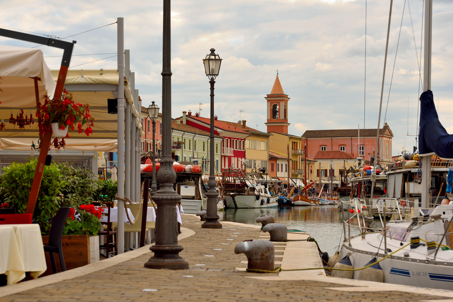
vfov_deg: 13.1
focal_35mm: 105
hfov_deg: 19.4
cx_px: 226
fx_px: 1322
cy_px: 151
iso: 100
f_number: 9
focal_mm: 105
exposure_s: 1/50
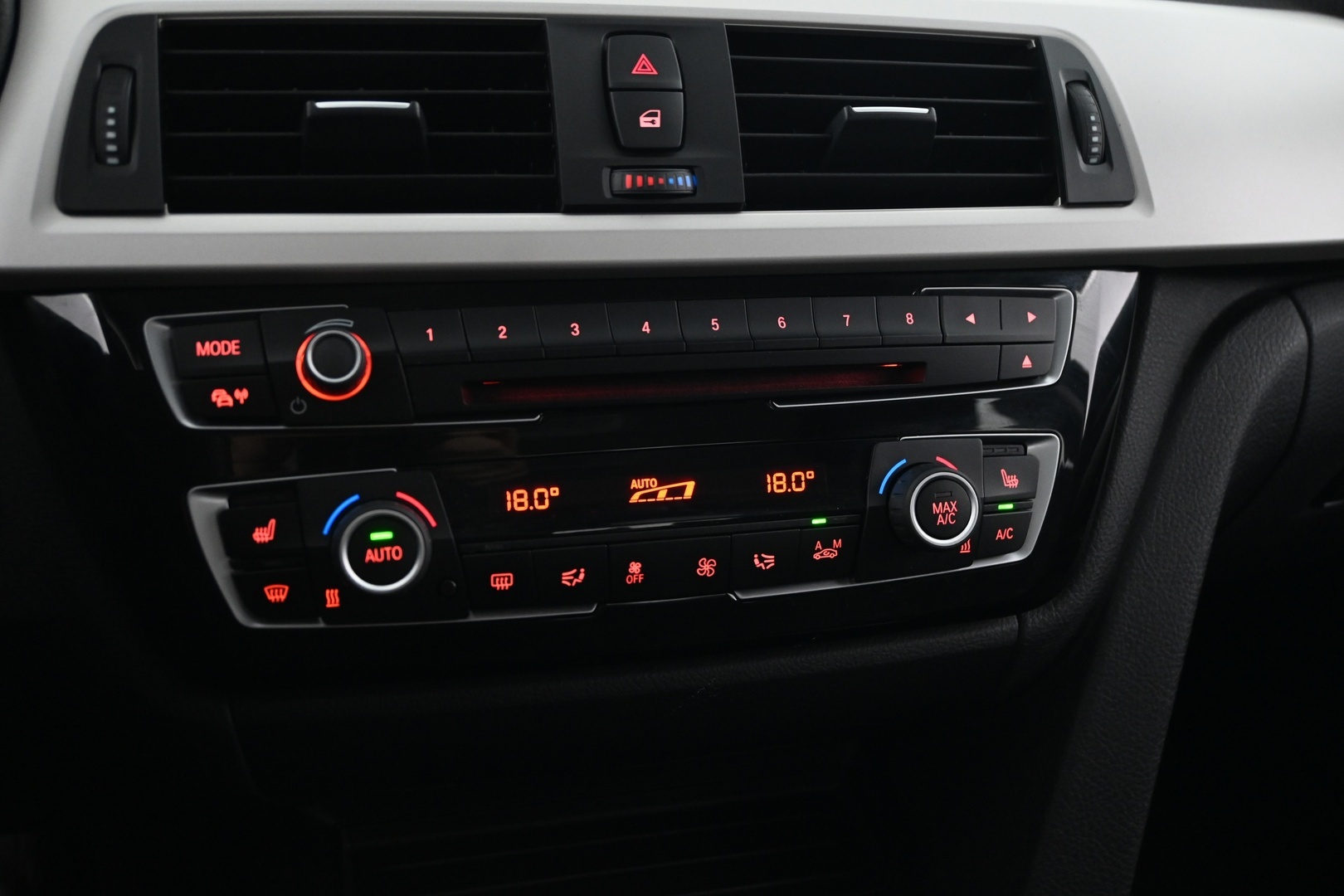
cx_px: 672
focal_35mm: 34
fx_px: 1260
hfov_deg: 56.1
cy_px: 448
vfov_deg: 39.1
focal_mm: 22.5
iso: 1600
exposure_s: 1/13
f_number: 4
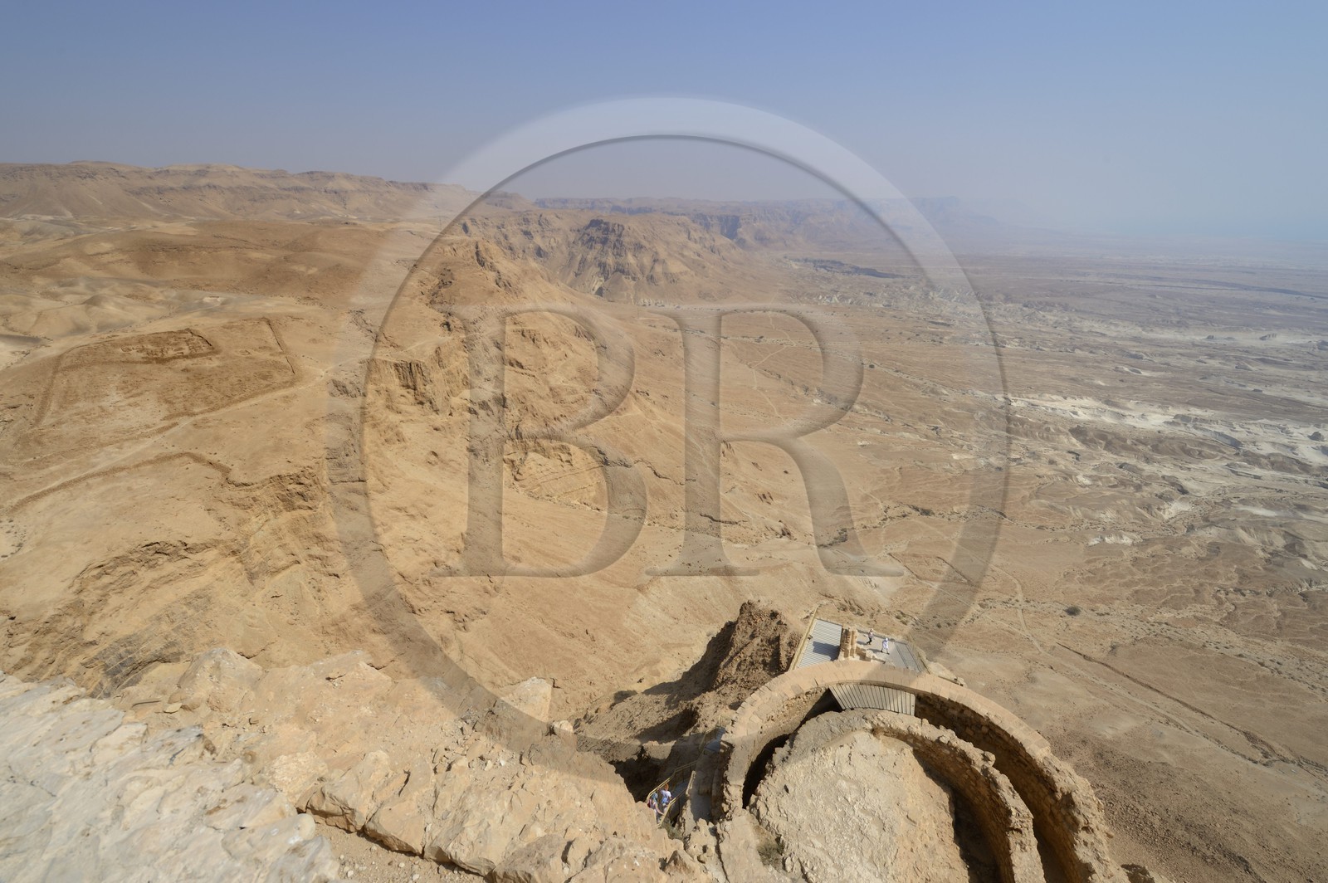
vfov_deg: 77.2
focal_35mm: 15
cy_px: 442
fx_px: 553
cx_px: 664
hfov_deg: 100.4
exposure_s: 1/250
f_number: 10
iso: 100
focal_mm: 15
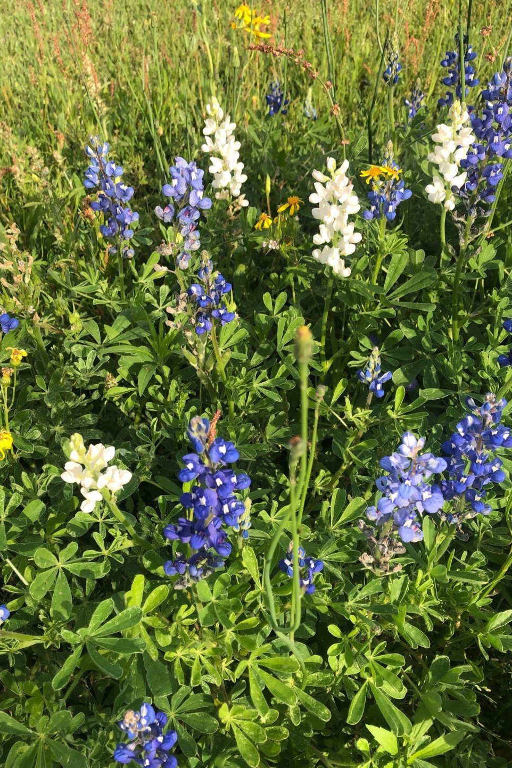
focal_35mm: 31
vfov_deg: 60.3
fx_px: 661
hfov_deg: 42.3
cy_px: 379
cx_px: 237
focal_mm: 3.99
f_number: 1.8
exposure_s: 1/490
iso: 20
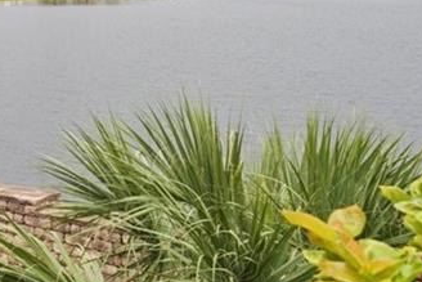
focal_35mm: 117
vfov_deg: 11.4
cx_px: -386
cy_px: -79
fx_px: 1372
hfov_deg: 14.8
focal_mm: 24
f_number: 9
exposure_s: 1/60
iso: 100
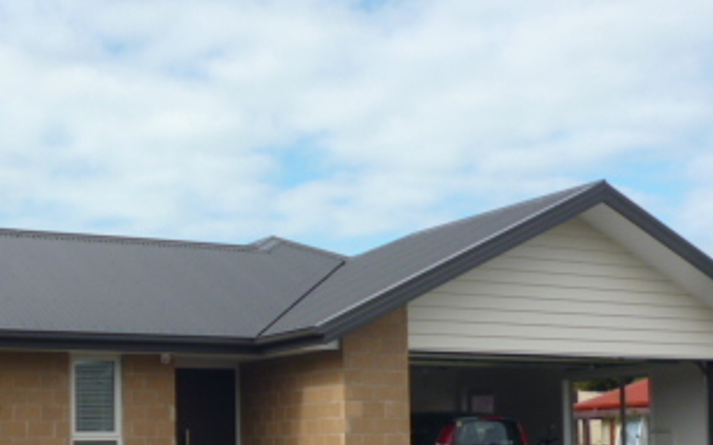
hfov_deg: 32.7
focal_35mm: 62
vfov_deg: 20.5
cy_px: 394
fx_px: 1204
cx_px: 233
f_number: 9
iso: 100
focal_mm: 5
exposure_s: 1/80
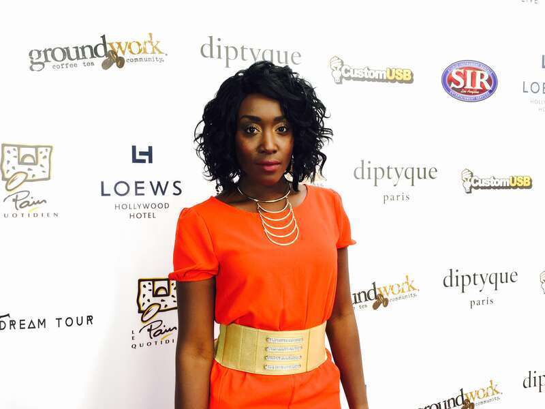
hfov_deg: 61.7
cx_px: 272
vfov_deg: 48.2
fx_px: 457
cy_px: 204
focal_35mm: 29
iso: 25
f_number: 2.2
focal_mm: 4.15
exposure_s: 1/60
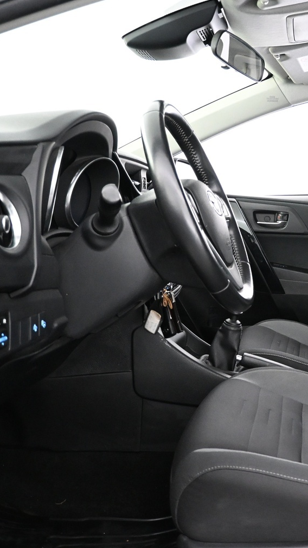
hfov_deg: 25.7
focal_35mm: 43
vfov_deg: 47.5
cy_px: 266
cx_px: 343
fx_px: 622
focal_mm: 17
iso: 3200
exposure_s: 1/25
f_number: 3.5
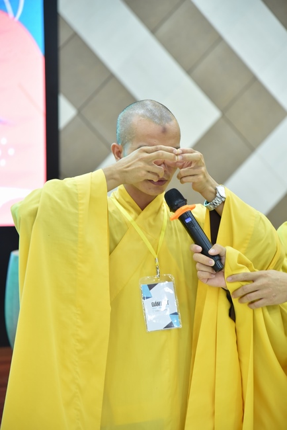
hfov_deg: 11.4
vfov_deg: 17.1
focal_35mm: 120
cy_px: 215
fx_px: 1433
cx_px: 144
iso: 1600
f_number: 4
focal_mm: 120
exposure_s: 1/50
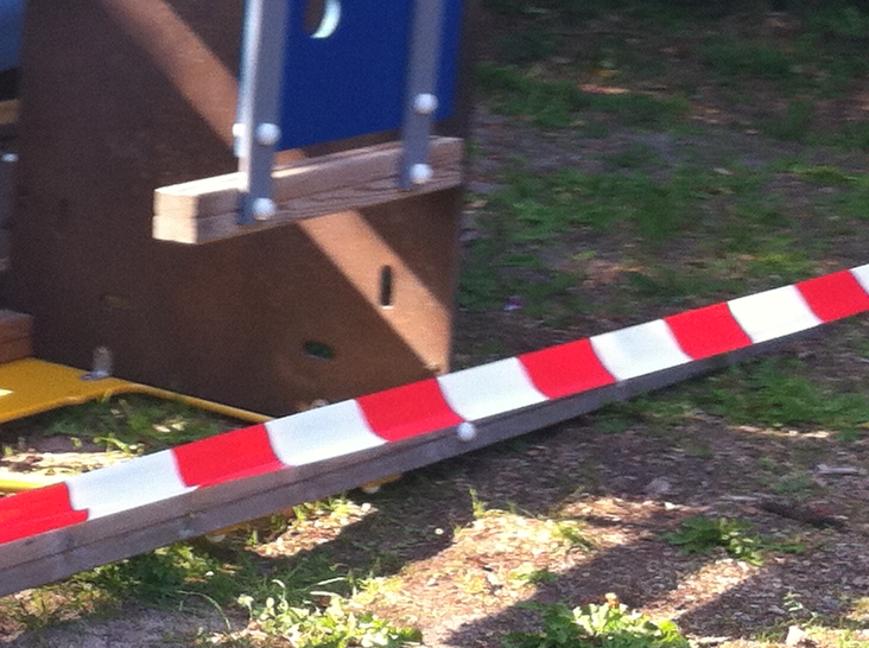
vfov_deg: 11.8
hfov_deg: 15.7
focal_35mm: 124
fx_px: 3107
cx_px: 97
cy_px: -25
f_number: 2.8
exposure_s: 1/135
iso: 80
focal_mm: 3.85
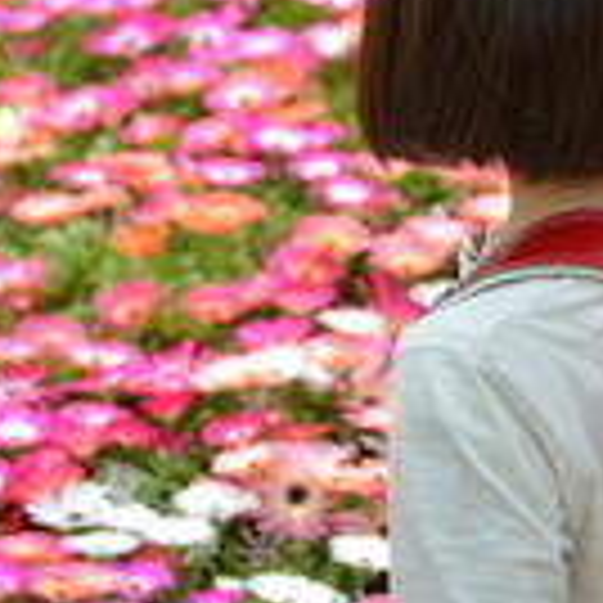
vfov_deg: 4.8
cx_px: 428
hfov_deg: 4.8
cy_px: -320
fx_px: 7143
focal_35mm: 362
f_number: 4.5
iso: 160
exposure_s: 1/1000
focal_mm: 85
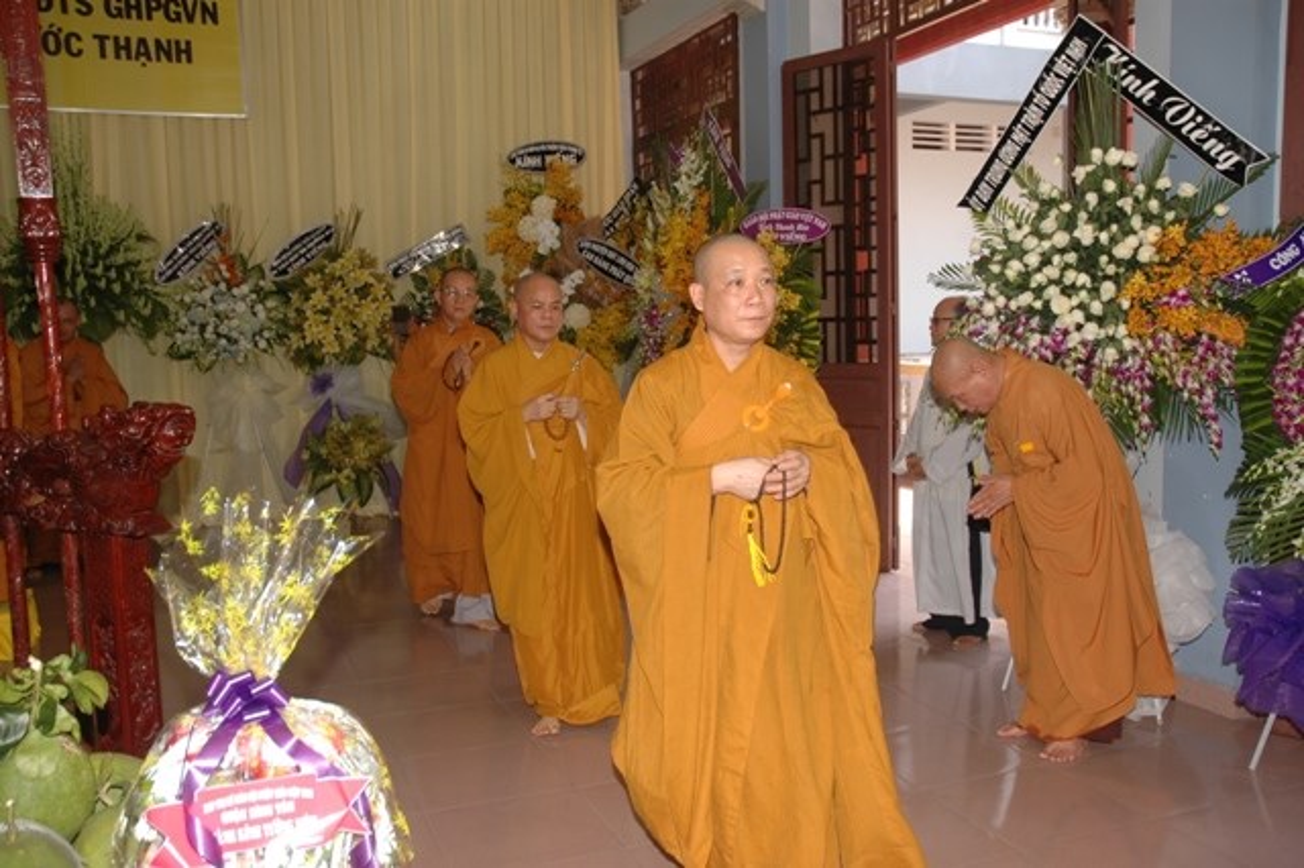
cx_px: 652
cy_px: 434
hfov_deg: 57.2
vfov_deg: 39.9
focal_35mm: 33
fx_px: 1195
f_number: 4
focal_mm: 22
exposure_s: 1/60
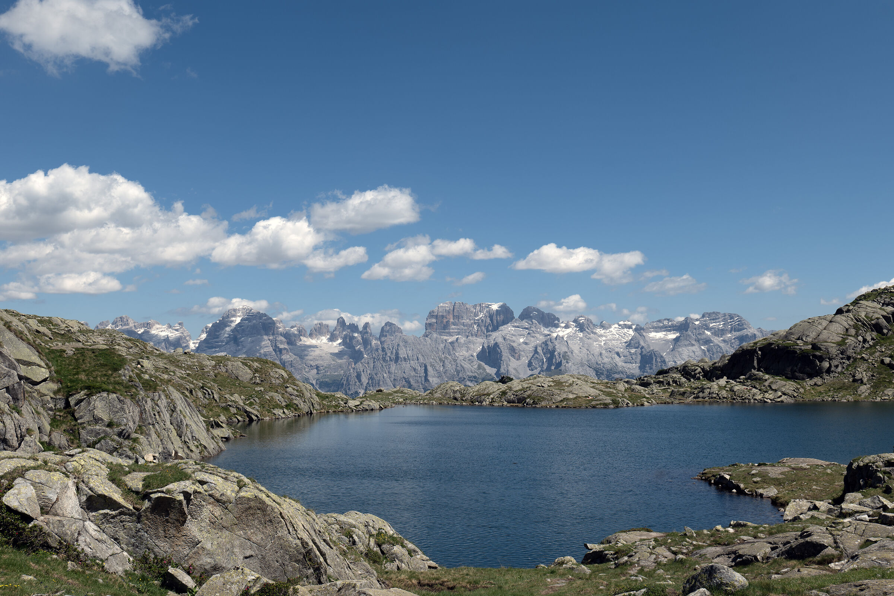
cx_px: 447
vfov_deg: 34.2
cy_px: 298
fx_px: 968
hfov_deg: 49.6
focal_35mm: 39
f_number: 9
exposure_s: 1/400
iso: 100
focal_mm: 39
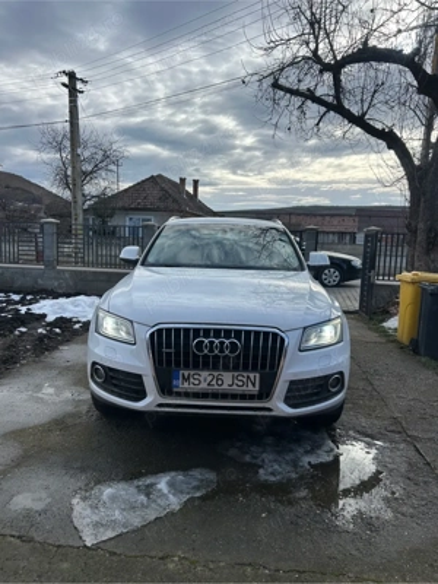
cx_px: 219
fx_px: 439
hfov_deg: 53.1
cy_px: 292
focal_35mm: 26
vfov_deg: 67.3
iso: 50
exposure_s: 1/3257
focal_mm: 5.7
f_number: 1.5
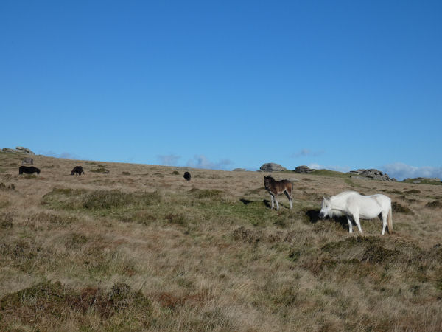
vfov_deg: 23.3
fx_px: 804
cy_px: 166
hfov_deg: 30.7
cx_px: 221
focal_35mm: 63
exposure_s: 1/800
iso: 80
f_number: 5
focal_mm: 11.3
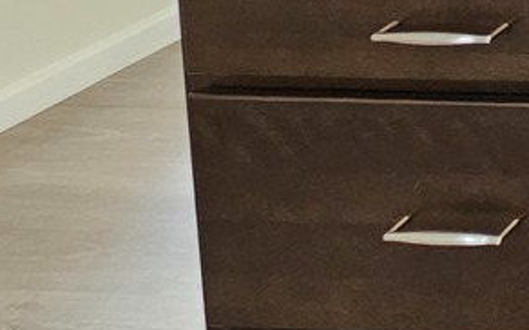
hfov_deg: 16.4
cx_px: 1196
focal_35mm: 68
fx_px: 980
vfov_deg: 14.2
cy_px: -421
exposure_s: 1/60
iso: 160
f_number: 2.2
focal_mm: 2.2
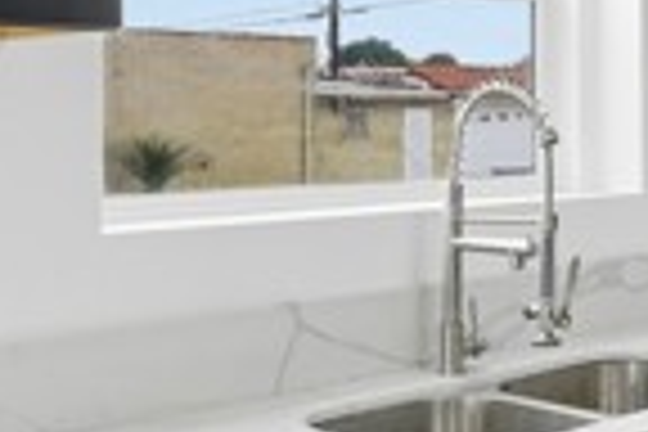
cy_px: 112
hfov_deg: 25.6
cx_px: 774
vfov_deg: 19.1
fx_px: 1278
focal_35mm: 71
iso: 250
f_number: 9
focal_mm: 16
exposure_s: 1/100
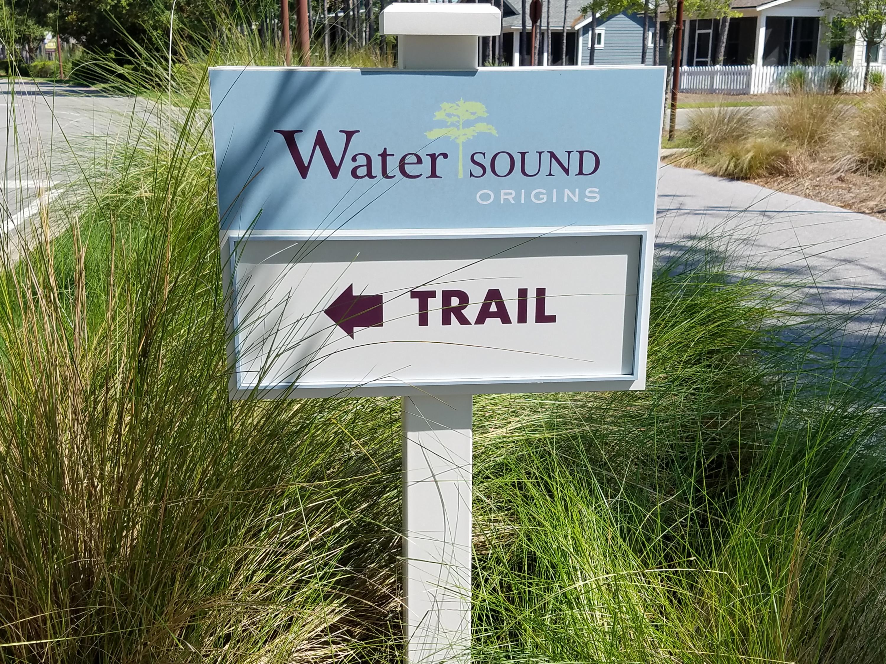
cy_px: 332
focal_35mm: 26
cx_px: 443
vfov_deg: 53.1
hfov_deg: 67.3
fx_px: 665
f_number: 1.7
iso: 50
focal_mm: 4.2
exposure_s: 1/1640
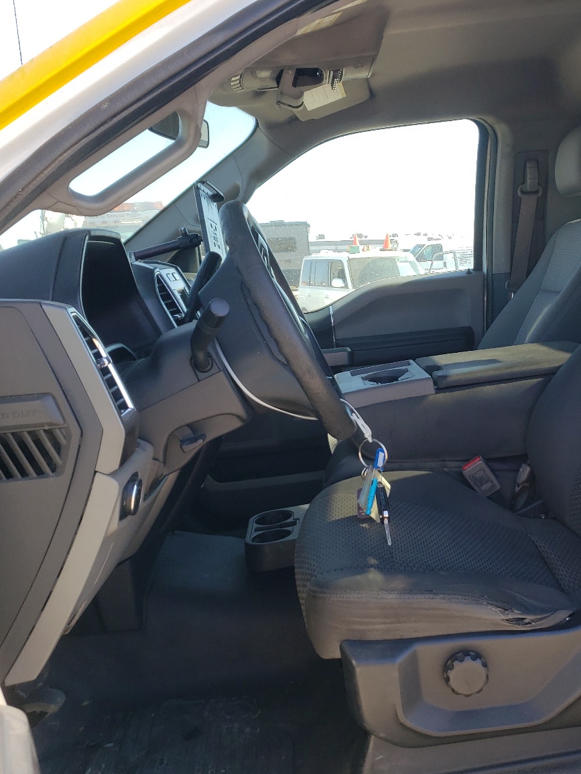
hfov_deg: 38.7
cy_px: 396
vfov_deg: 51.4
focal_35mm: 36
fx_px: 806
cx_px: 430
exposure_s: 1/526
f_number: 1.5
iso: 50
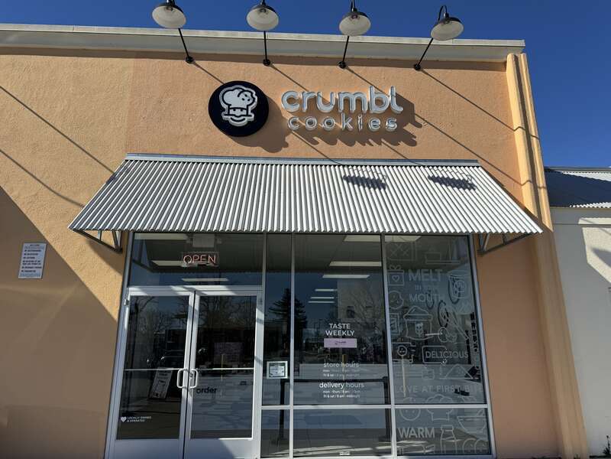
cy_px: 230
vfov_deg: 56.8
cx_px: 306
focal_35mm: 24
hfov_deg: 71.6
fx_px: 424
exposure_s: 1/5814
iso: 80
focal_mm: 6.86
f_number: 1.78
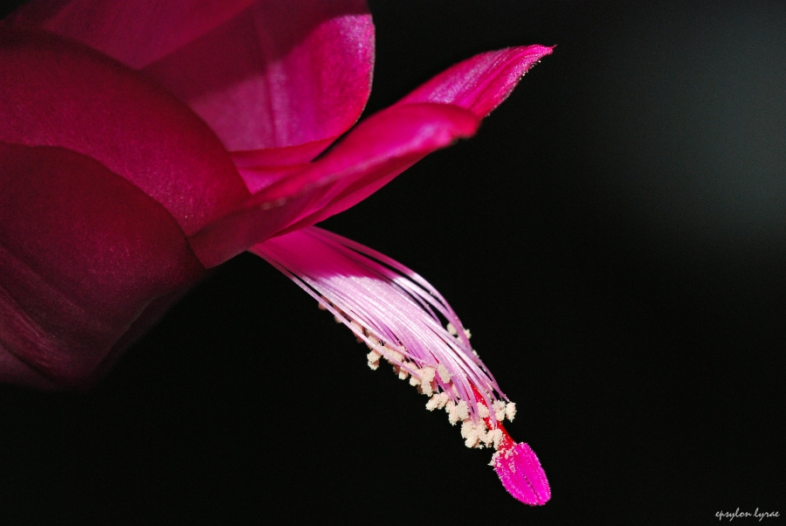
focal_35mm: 270
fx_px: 5901
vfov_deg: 5.1
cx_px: 393
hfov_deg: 7.6
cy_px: 263
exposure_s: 1/320
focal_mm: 180
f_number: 10
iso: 450
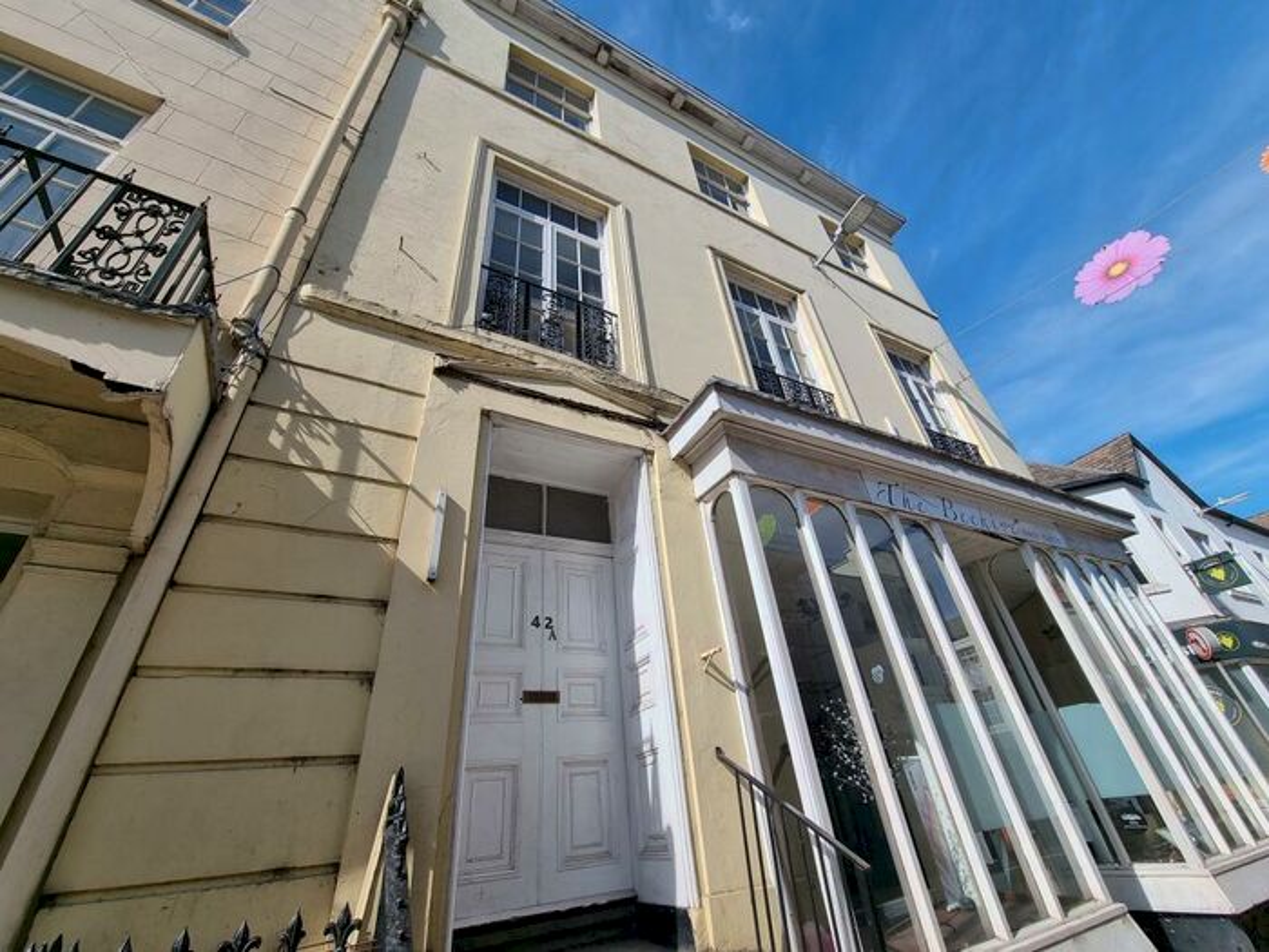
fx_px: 477
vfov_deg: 89.9
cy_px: 476
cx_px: 634
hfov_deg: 106.2
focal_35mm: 13
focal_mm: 2.2
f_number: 2.2
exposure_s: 1/1984
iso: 50
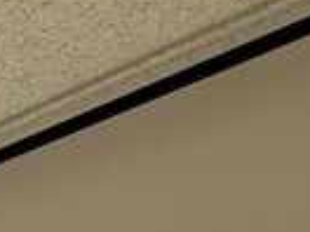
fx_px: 976
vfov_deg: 9.2
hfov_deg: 11.0
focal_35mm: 109
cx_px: -634
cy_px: 791
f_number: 2.2
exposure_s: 1/830
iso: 64
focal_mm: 2.22
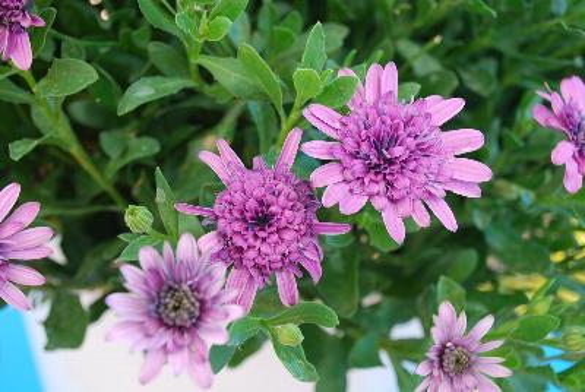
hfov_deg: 43.5
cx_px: 292
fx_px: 732
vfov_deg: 30.0
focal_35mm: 45
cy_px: 196
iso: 200
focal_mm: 30
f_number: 5
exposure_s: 1/60
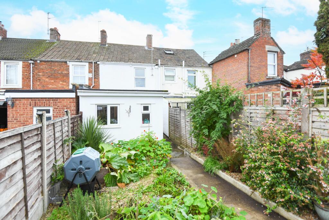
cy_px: 110
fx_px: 165
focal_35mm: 18
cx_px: 164
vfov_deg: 67.4
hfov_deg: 90.0
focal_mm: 18
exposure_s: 1/640
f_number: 6.3
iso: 400
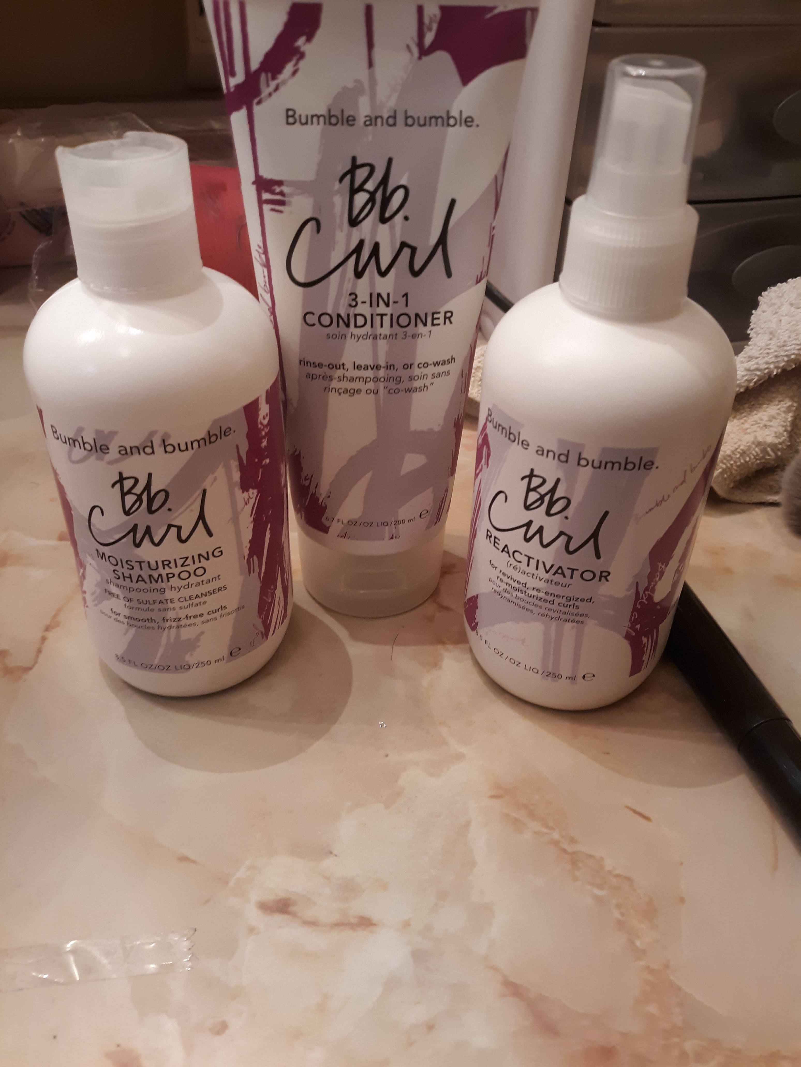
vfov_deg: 63.4
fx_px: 864
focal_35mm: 28
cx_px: 400
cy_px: 534
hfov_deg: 49.7
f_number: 1.7
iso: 200
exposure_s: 1/40
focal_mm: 3.7
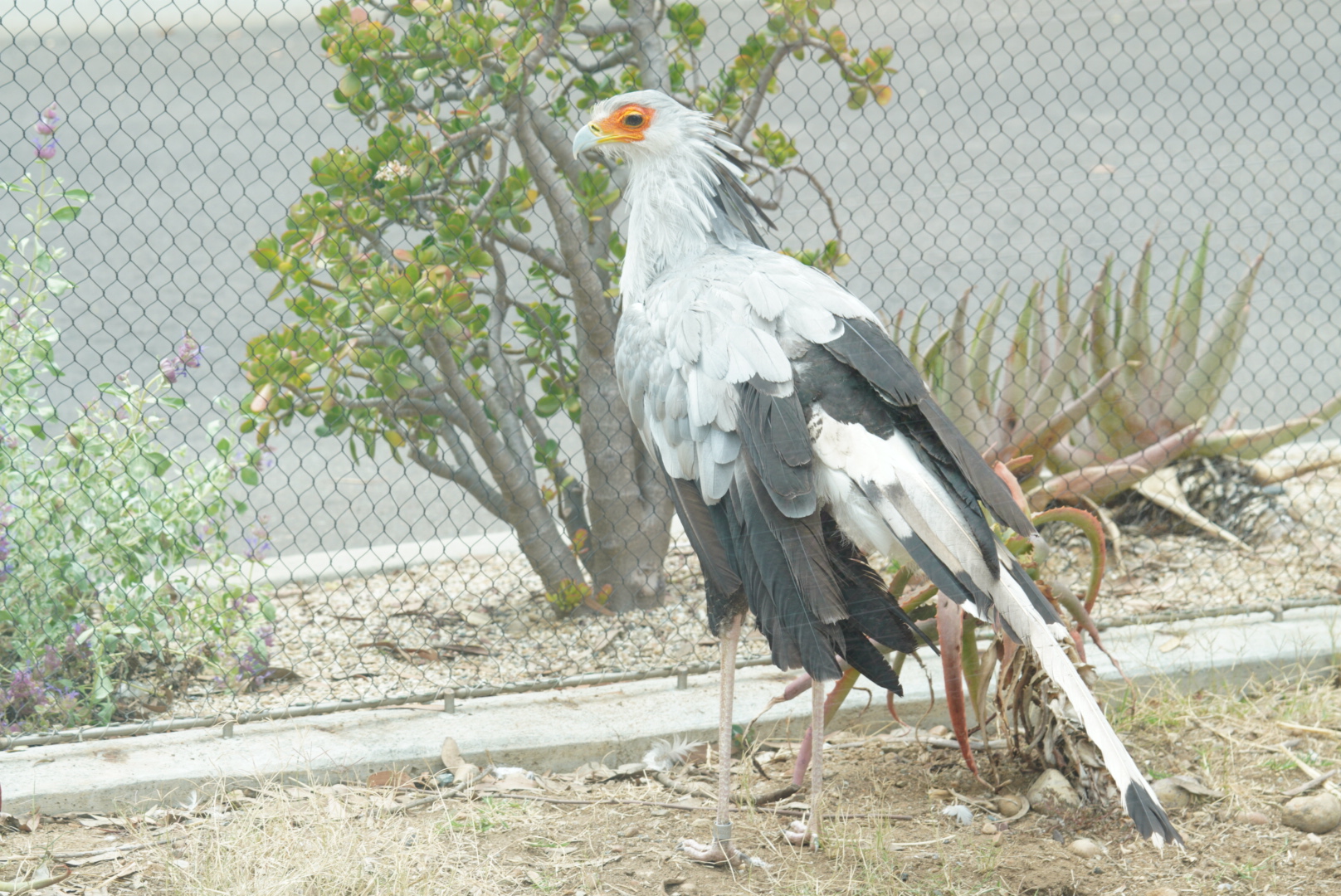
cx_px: 670
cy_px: 448
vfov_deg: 10.2
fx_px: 5032
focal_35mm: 135
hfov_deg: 15.2
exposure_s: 1/60
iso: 100
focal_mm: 90
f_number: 5.6
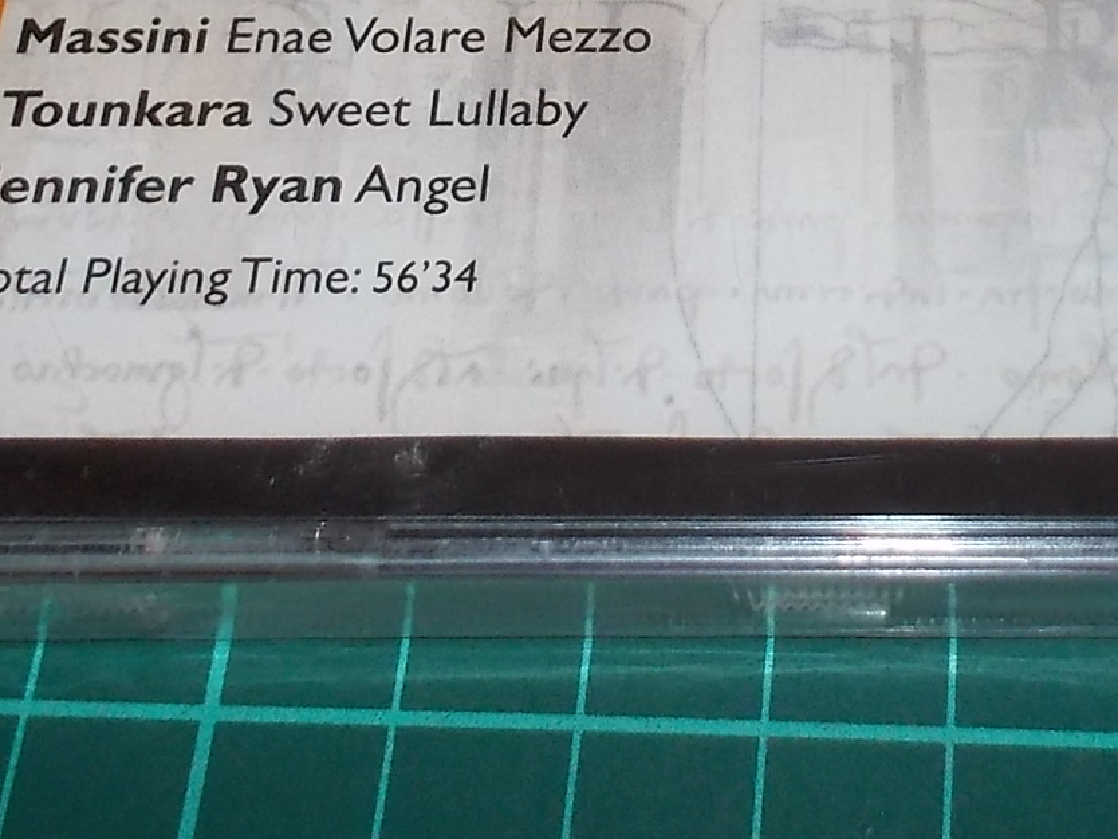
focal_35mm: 79
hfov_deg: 24.3
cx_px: 916
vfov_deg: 18.0
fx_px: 2552
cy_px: -101
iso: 200
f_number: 3.3
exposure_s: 1/30
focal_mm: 4.1
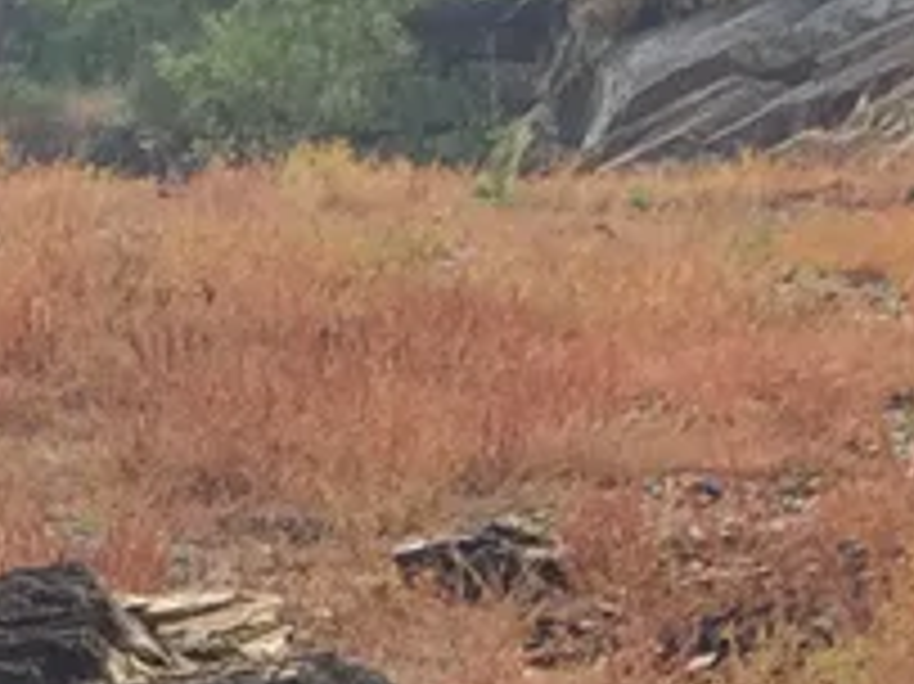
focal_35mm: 229
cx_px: 333
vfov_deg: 6.3
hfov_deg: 8.6
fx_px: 6043
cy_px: 1467
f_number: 2.2
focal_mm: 4.15
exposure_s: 1/125
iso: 32
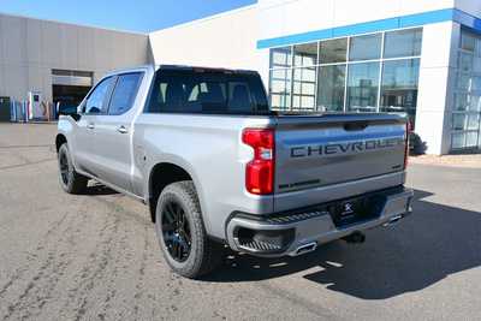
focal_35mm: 30
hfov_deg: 61.9
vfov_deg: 43.6
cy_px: 160
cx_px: 240
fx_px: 401
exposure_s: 1/250
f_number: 8
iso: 110
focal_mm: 20
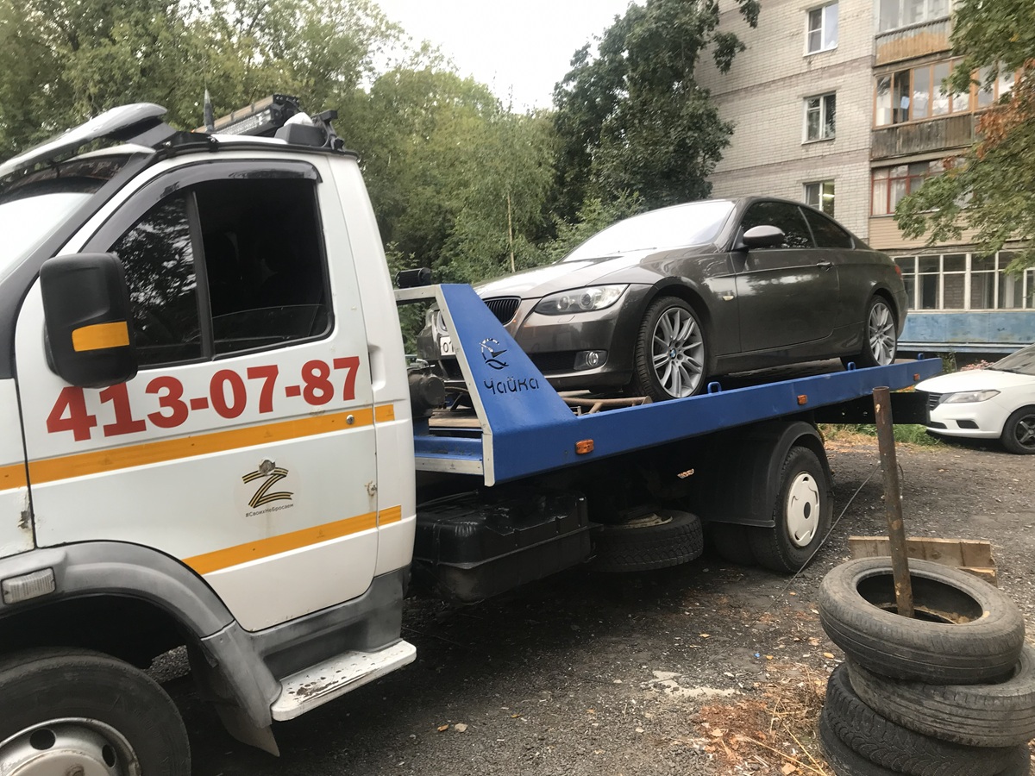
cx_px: 518
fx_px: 837
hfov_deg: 63.4
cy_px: 388
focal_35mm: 28
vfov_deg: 49.7
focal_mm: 3.99
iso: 25
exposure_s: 1/50
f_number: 1.8
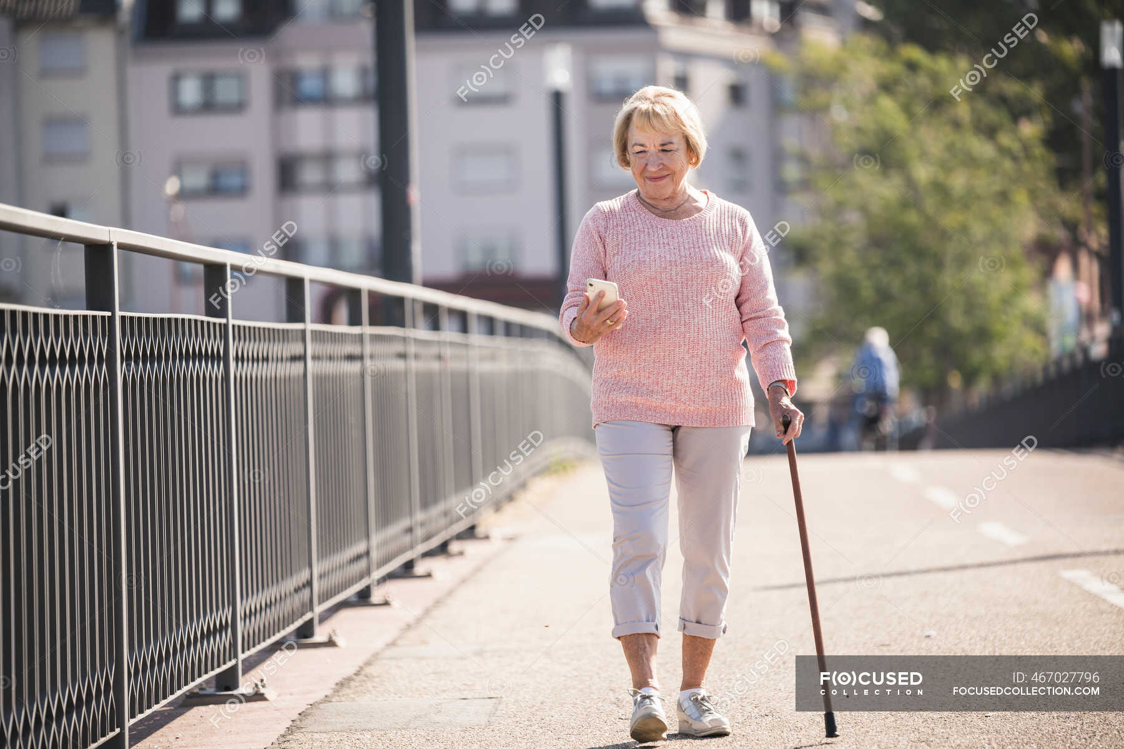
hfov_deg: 13.2
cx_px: 562
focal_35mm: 155
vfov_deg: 8.9
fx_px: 4839
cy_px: 374
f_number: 2.8
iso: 200
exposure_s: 1/1250
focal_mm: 155
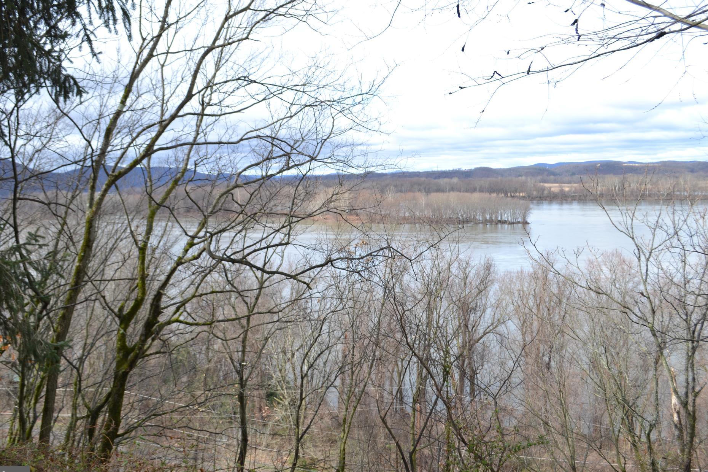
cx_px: 335
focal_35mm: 33
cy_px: 234
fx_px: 649
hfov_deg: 57.2
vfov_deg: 40.0
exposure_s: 1/200
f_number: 7.1
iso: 100
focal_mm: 20
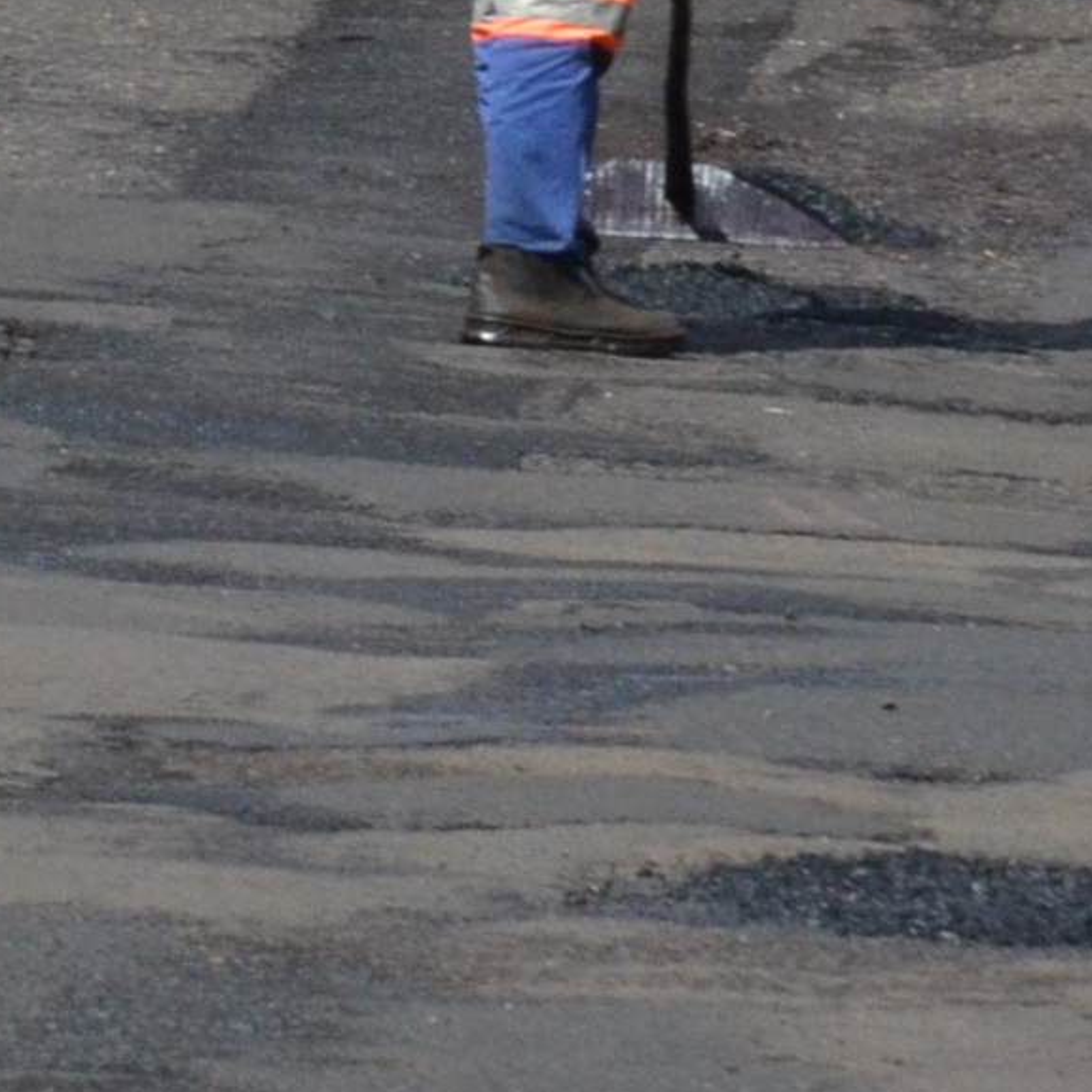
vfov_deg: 2.0
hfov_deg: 2.0
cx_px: -1373
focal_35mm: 858
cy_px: -400
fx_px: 30612
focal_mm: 105
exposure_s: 1/800
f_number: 14
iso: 800
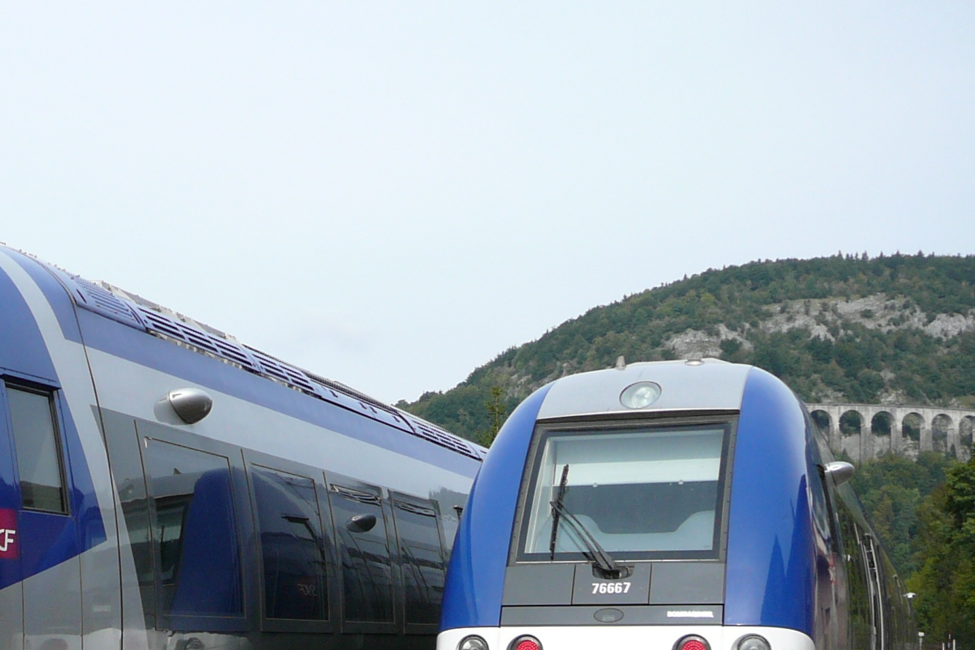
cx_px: 152
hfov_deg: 30.0
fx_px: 1760
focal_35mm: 65
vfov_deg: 20.5
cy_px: 579
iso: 80
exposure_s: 1/1000
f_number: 2.8
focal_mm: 5.2
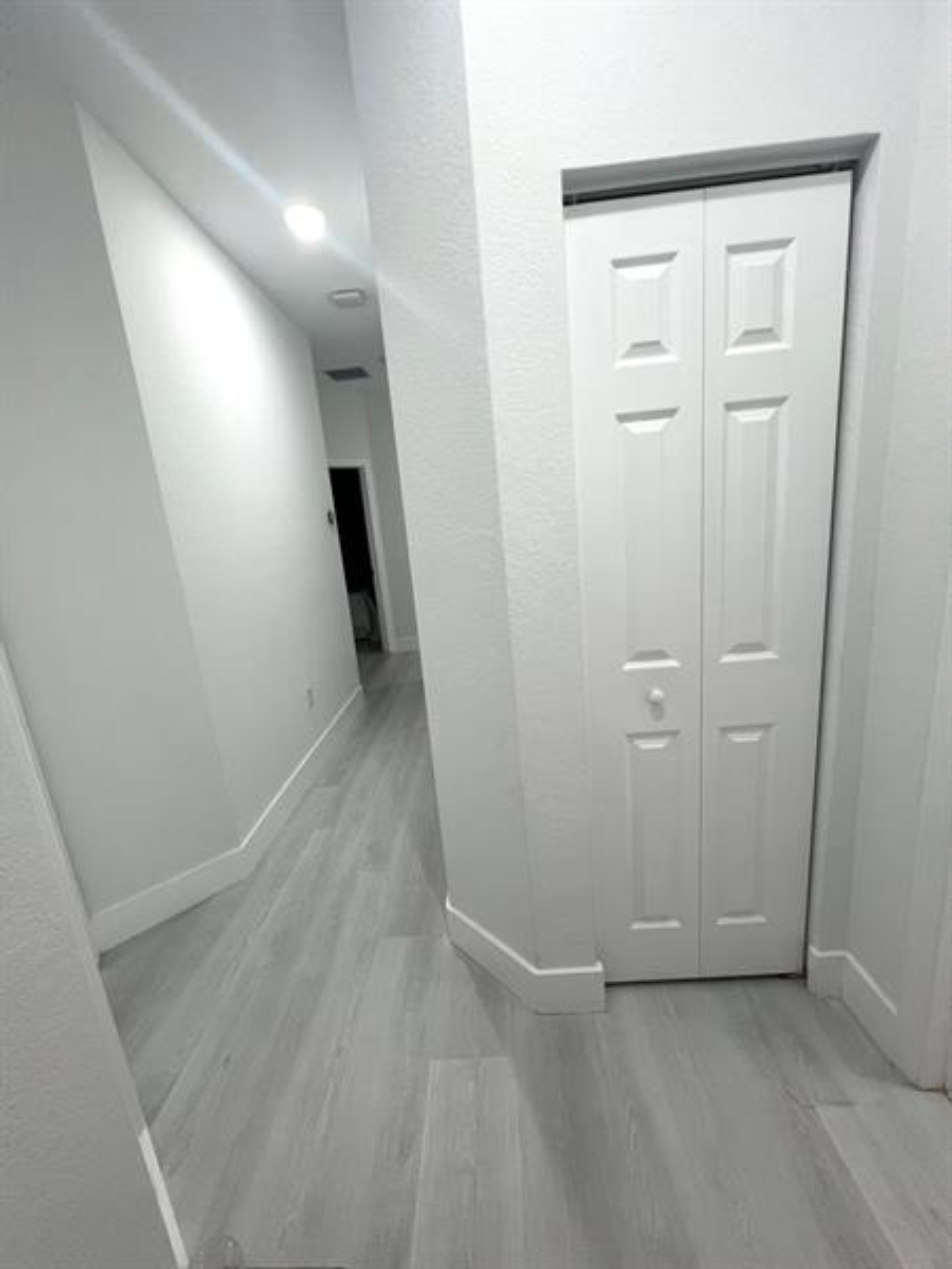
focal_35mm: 13
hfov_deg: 89.9
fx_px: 477
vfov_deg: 106.2
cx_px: 476
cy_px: 634
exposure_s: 1/120
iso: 125
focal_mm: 1.57
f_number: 1.8
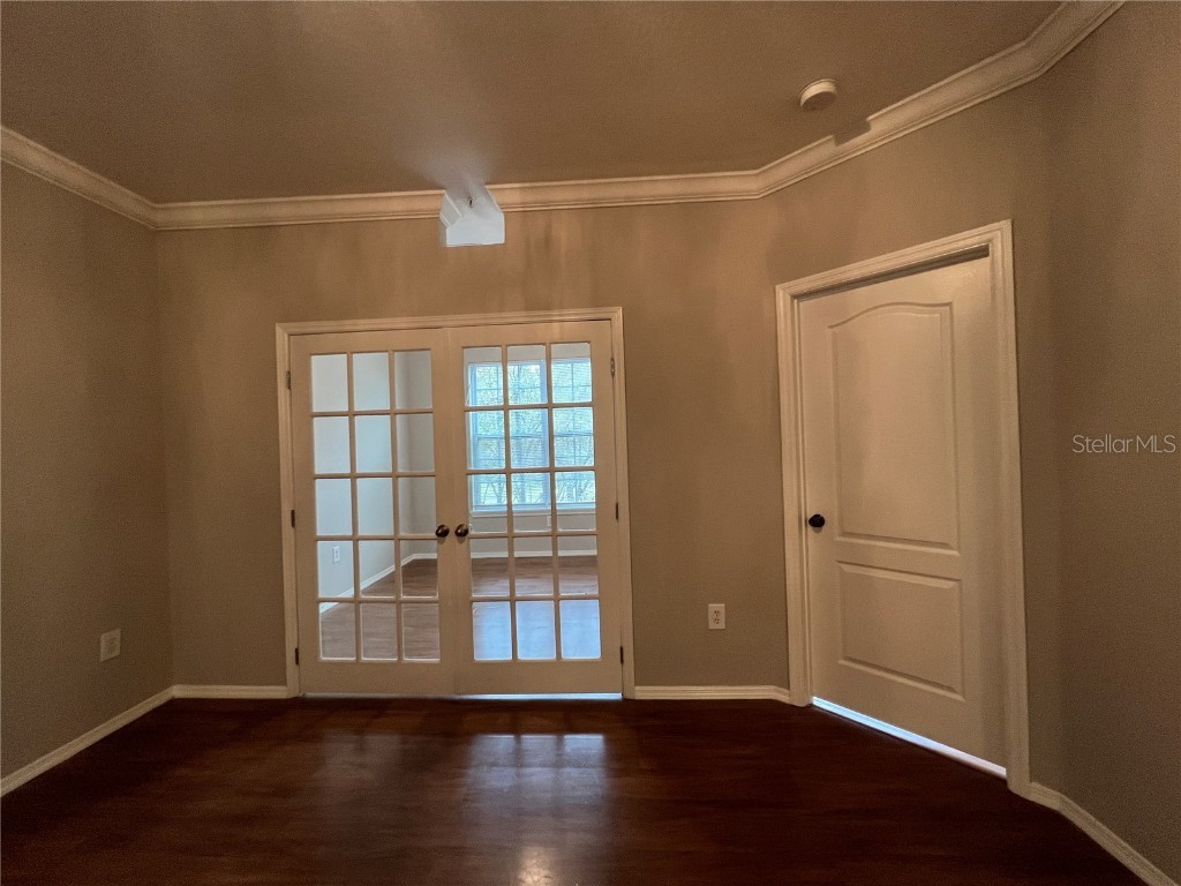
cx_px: 590
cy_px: 443
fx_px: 444
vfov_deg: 89.9
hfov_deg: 106.2
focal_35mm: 13
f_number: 1.8
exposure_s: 1/60
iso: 250
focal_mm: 1.57
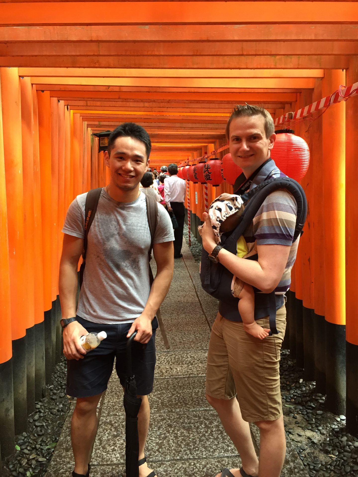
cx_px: 179
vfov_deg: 61.7
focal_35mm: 29
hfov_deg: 48.2
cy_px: 238
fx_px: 400
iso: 80
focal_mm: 4.15
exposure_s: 1/30
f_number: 2.2
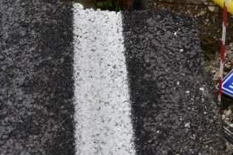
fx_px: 640
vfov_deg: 13.6
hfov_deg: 20.1
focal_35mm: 99
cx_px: 223
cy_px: -5
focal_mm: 35
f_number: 4.5
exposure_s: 1/640
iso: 1000
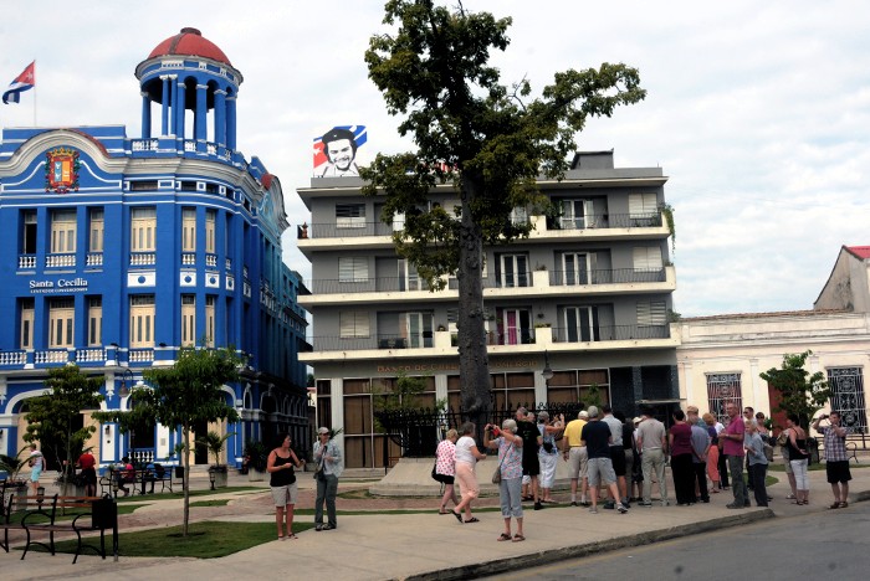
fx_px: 798
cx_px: 435
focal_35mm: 33
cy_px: 290
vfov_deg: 40.0
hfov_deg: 57.2
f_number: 14
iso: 400
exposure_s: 1/125
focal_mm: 22
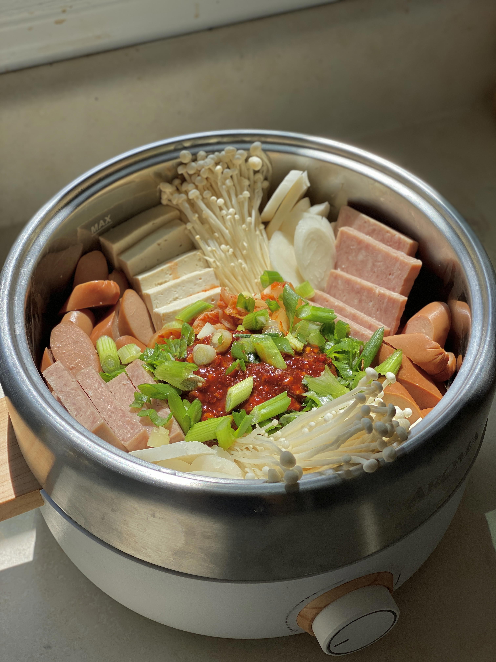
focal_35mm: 52
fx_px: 993
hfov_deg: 28.0
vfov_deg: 36.8
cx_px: 248
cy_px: 331
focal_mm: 6
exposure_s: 1/578
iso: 20
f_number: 2
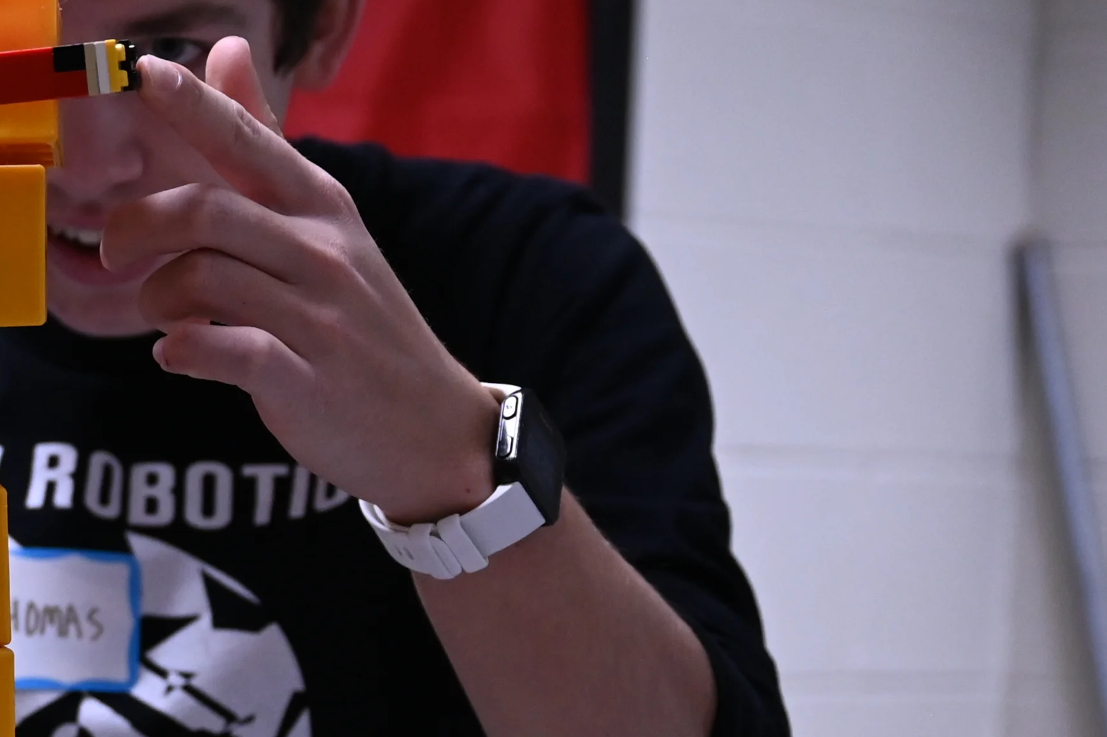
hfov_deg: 12.8
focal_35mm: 153
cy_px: 775
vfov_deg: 8.9
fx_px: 4701
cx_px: -509
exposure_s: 1/125
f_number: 3.2
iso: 1800
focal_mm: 44
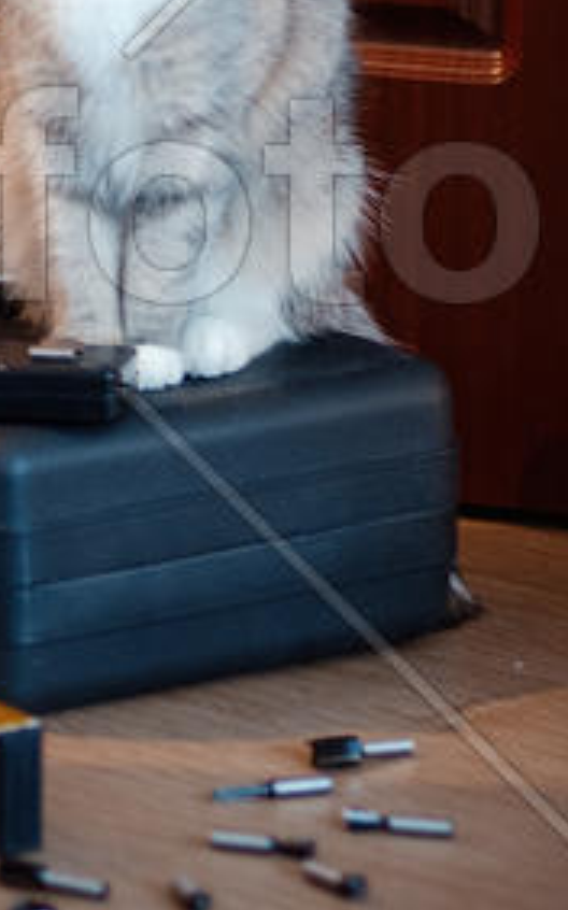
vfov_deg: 7.9
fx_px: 6621
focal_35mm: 267
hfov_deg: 4.9
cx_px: -44
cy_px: 223
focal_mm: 85
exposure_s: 1/40
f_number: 2.2
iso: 1000
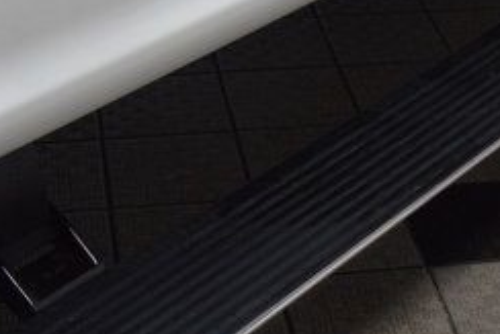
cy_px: 147
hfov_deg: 19.1
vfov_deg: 12.9
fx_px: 1477
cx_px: 383
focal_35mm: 106
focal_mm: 27
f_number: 7.1
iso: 1600
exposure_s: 1/60
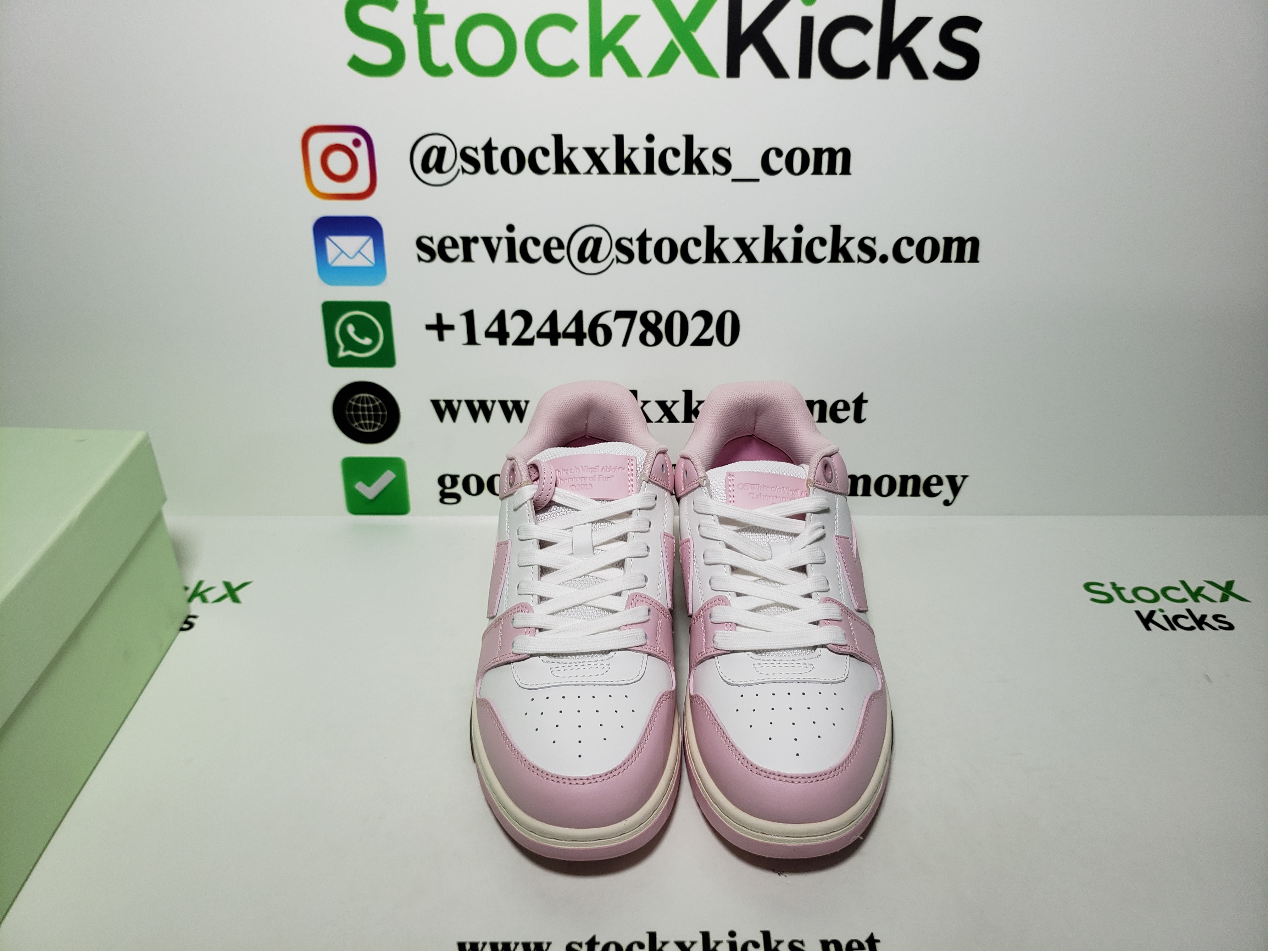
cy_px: 476
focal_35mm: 26
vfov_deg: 53.1
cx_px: 634
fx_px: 952
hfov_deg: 67.3
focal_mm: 4.3
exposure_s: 1/563
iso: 50
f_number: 1.5
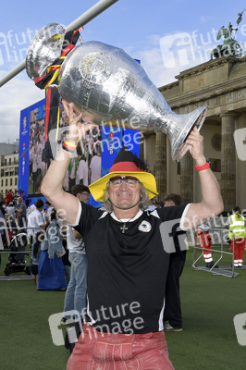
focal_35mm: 30
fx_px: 308
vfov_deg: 62.0
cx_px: 123
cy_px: 185
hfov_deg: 43.5
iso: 640
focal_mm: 30
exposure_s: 1/250
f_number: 14
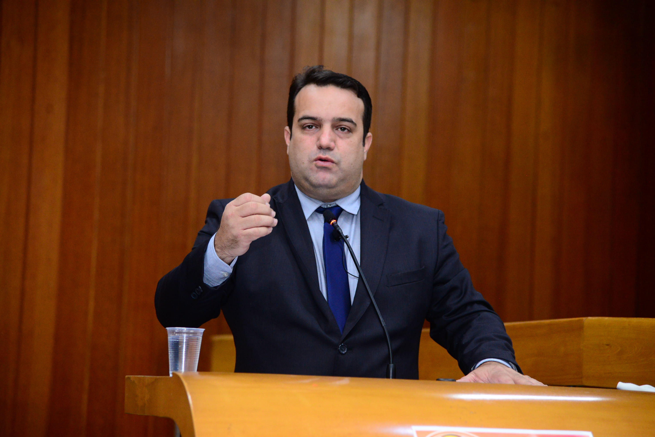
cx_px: 328
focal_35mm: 120
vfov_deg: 11.4
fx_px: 2184
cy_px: 218
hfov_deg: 17.1
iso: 2500
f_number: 4
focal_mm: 120
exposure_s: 1/125
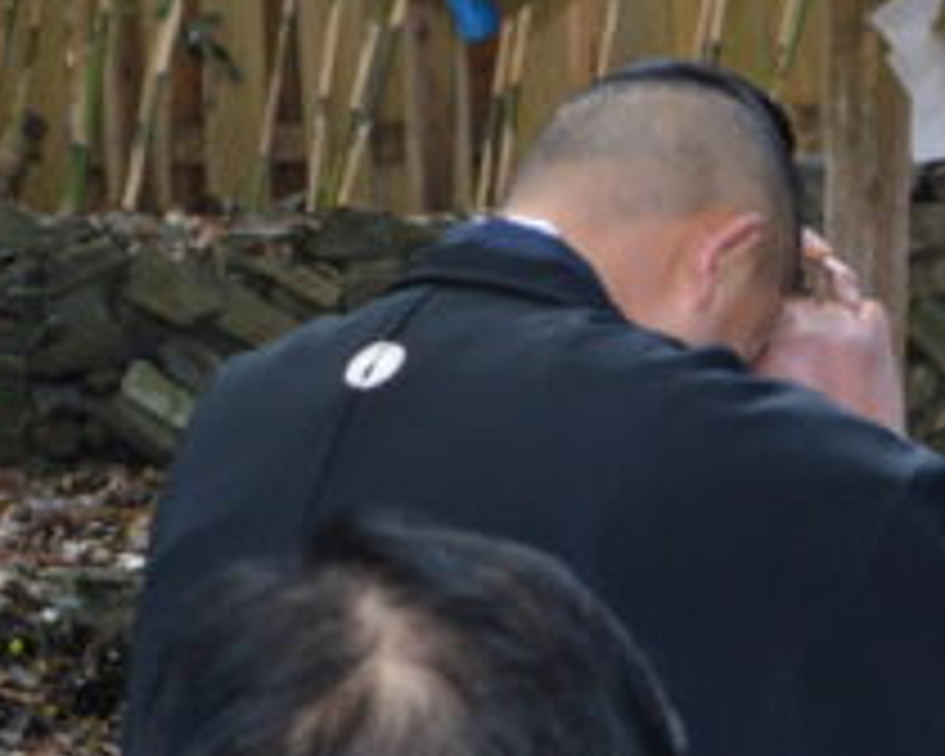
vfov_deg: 7.6
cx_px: 1035
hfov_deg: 9.5
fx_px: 5656
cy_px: 423
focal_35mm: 202
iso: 1000
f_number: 5.6
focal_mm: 55
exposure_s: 1/60
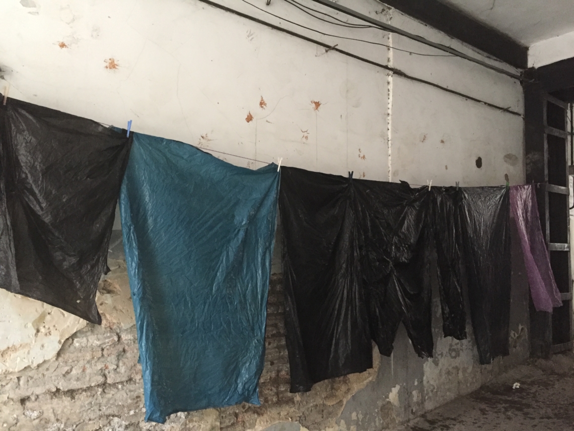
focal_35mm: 29
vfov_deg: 48.2
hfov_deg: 61.7
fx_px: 481
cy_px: 216
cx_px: 287
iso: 320
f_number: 2.2
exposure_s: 1/17
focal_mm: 4.15
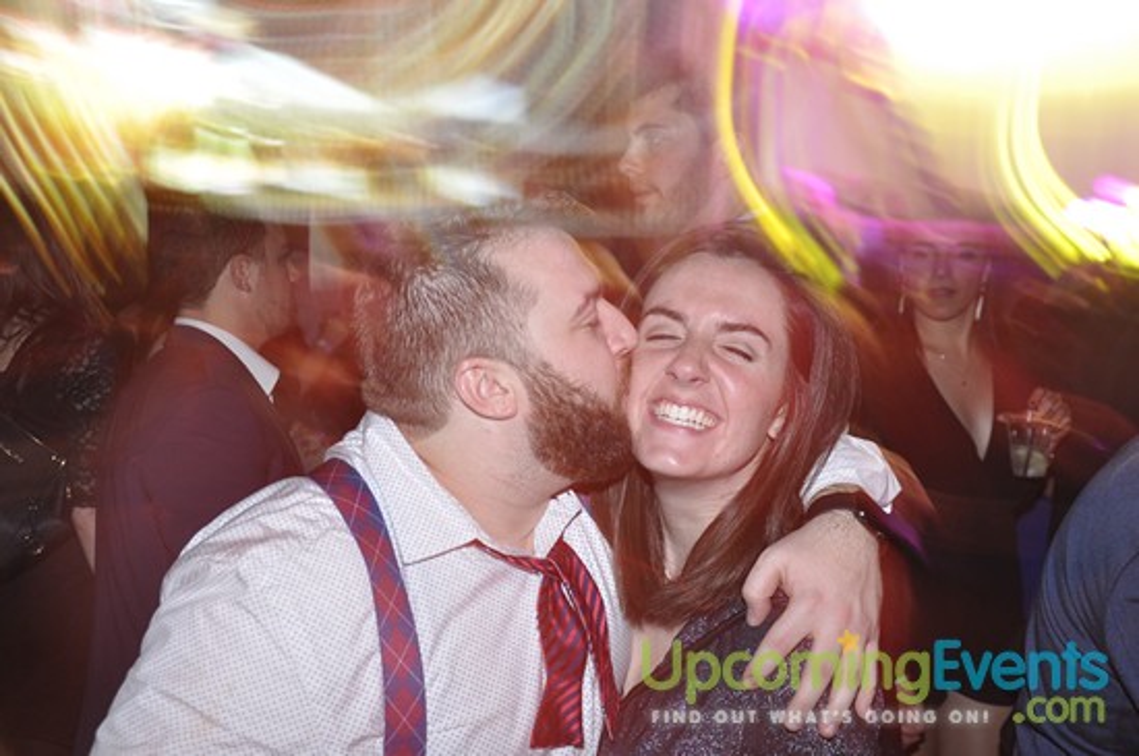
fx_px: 1422
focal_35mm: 45
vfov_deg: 29.8
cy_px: 378
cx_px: 570
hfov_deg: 43.7
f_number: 5
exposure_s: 1
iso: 400
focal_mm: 30
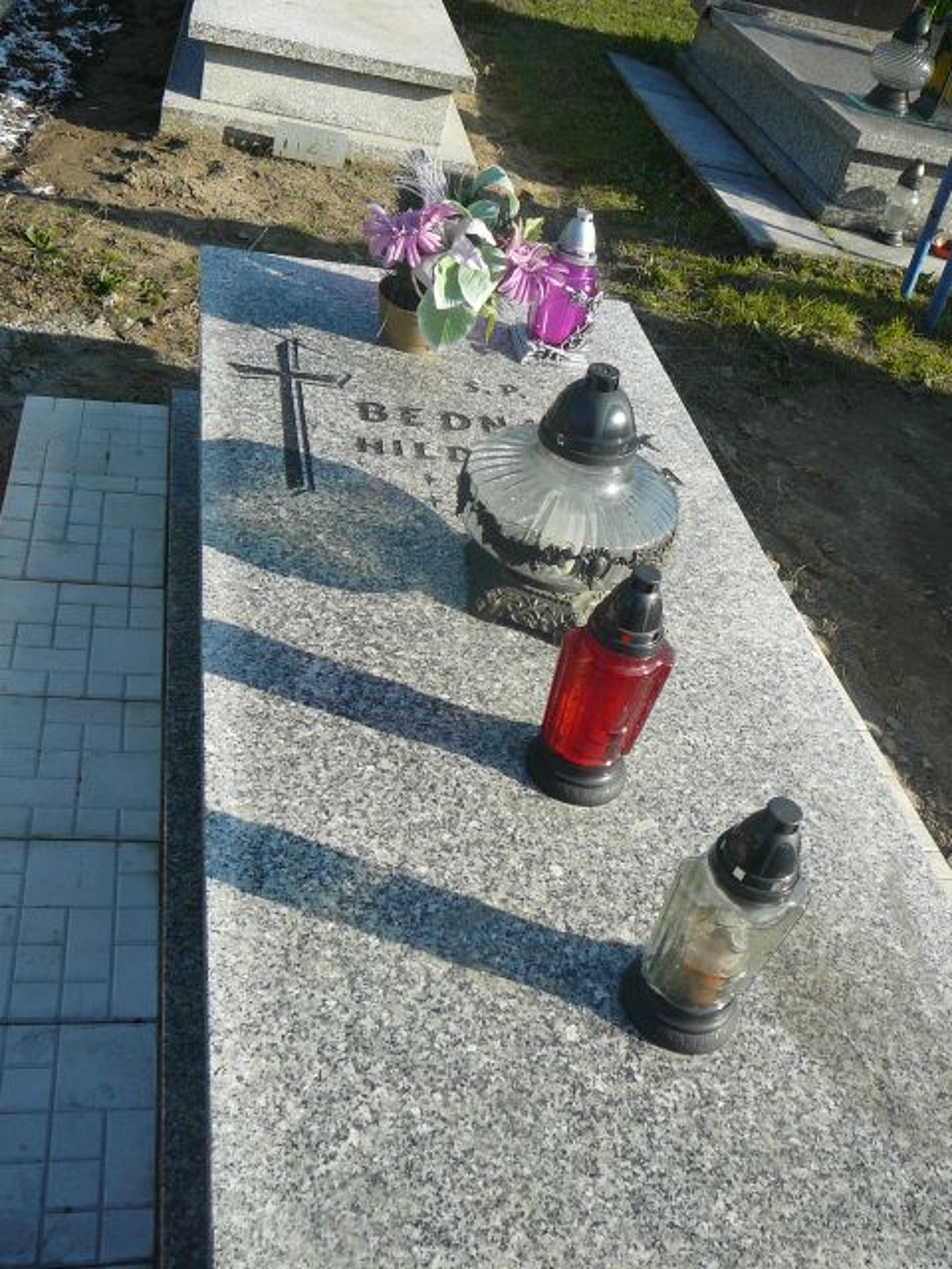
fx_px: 1283
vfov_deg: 52.6
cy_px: 634
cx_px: 476
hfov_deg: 40.7
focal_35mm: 35
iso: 80
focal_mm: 5.2
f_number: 2.8
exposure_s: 1/640
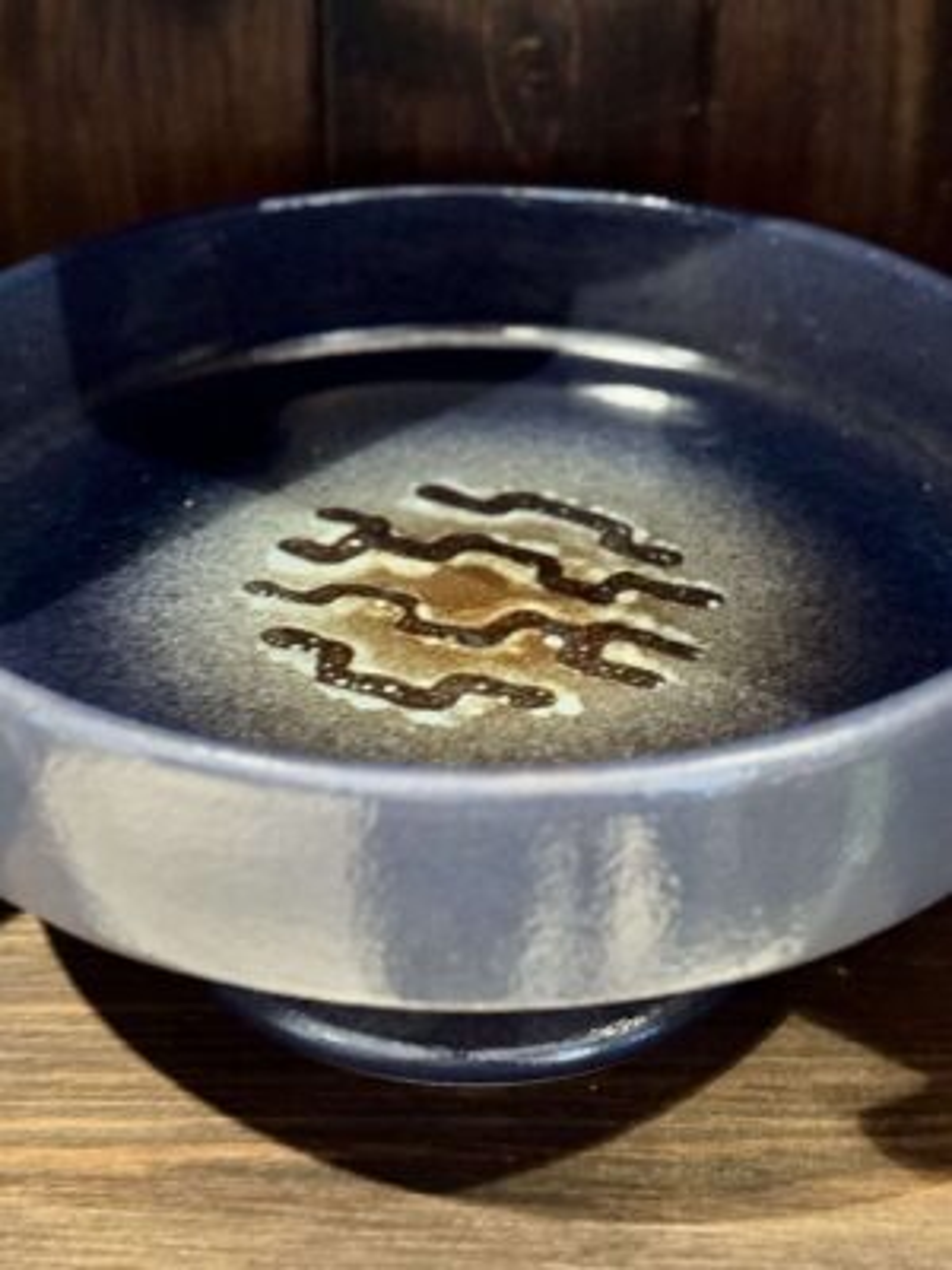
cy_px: 635
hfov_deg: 30.3
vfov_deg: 39.7
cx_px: 476
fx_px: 1760
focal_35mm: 48
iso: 1250
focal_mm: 6.76
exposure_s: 1/17
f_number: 1.78
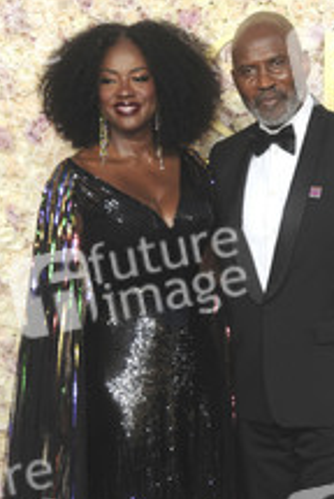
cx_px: 196
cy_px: 399
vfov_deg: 19.4
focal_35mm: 104
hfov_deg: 13.2
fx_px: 1443
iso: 1000
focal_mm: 56
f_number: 14
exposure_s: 1/250
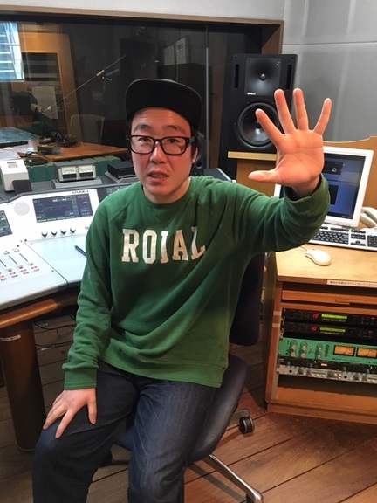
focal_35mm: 29
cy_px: 252
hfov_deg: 48.2
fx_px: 421
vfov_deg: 61.7
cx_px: 188
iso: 200
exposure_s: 1/20
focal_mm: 4.15
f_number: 2.2
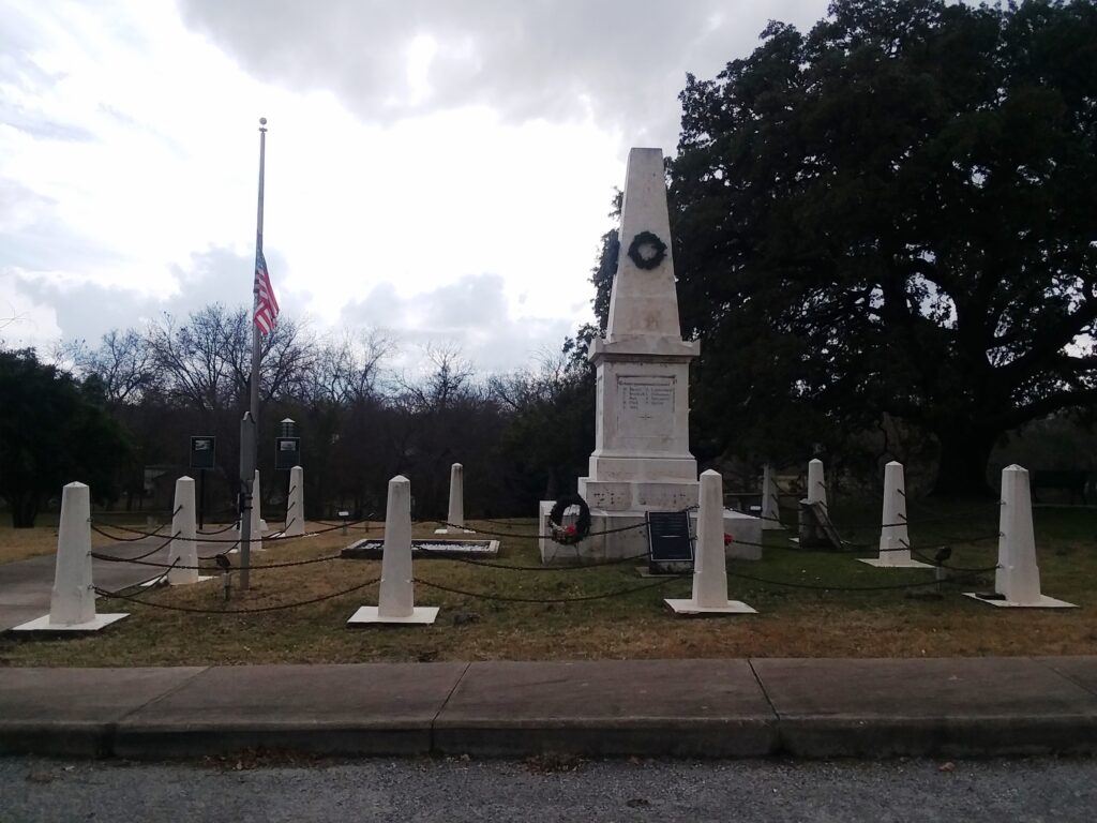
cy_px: 412
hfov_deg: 61.7
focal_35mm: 29
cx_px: 548
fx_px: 919
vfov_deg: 48.2
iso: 40
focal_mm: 2.47
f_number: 1.9
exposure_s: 1/2355
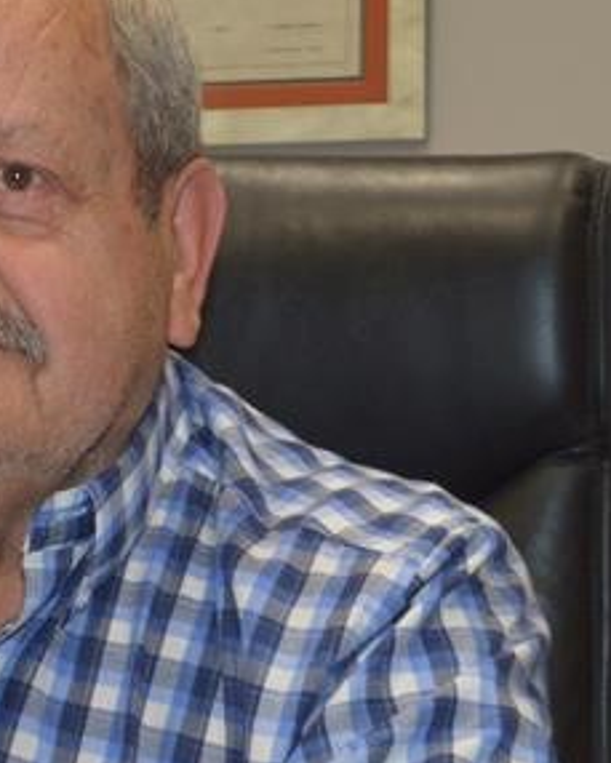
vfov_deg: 15.2
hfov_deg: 12.0
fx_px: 2847
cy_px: 518
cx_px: -147
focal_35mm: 126
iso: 900
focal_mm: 32
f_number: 4.8
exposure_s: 1/60
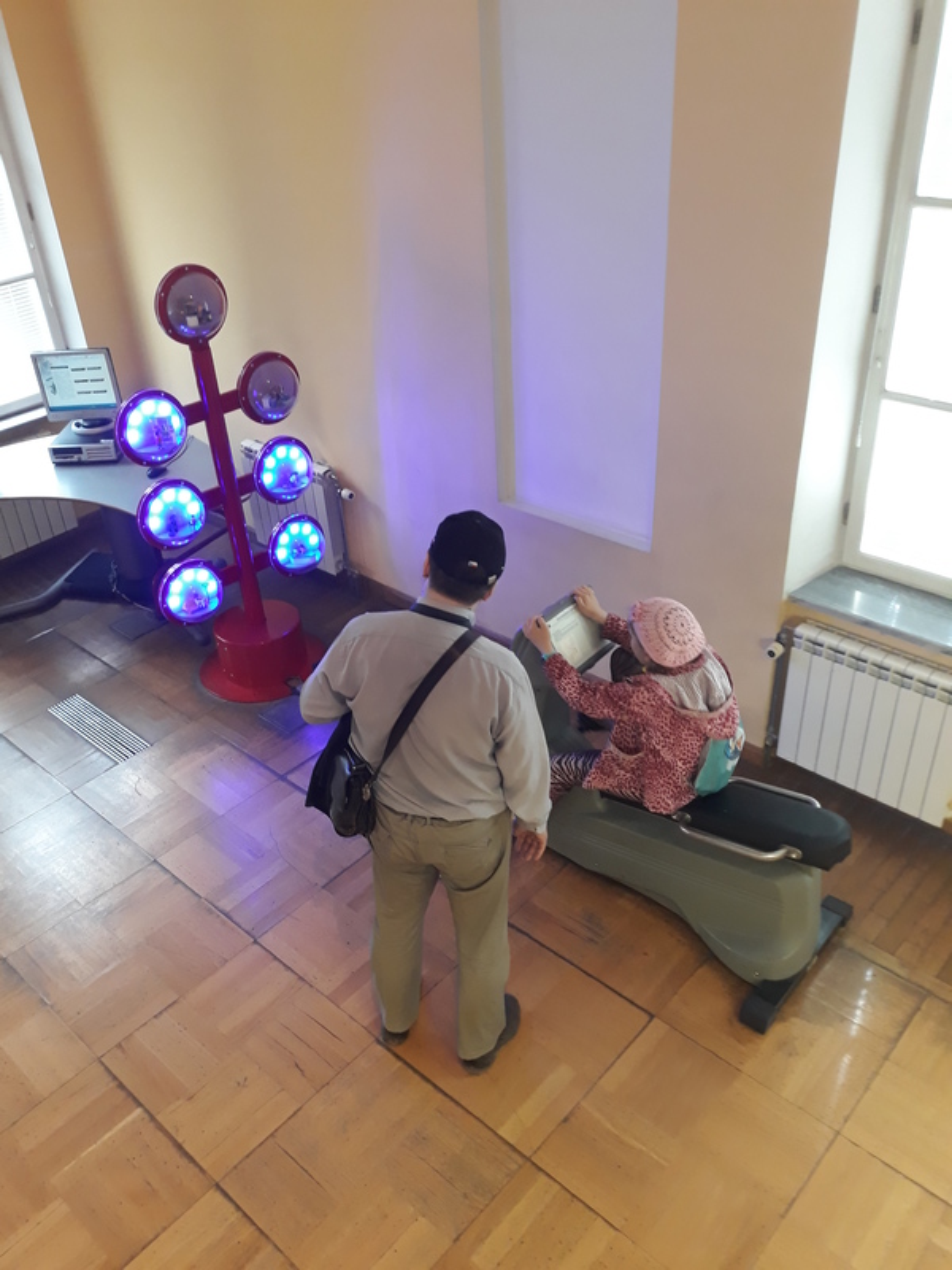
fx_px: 990
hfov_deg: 51.4
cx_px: 476
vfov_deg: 65.3
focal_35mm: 27
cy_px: 635
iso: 200
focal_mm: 3.71
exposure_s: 1/50
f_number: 1.7
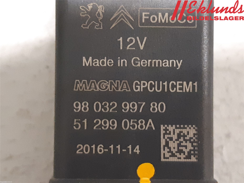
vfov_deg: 53.1
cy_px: 92
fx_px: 183
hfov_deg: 67.3
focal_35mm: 26
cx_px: 122
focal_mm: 3.93
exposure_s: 1/25
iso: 320
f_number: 1.7
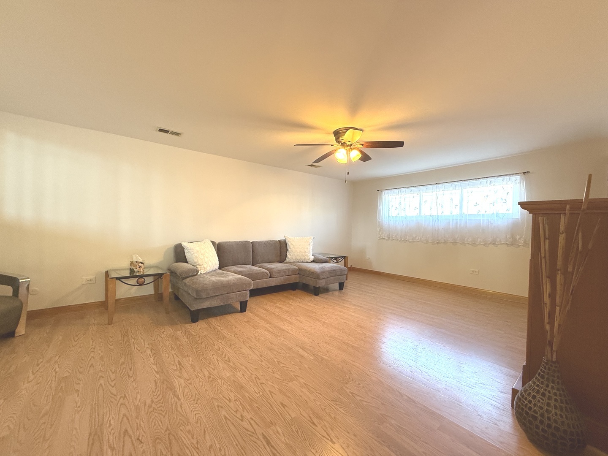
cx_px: 304
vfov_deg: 85.7
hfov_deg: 102.1
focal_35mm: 14
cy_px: 228
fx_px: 246
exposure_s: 1/60
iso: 400
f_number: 2.2
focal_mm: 2.22
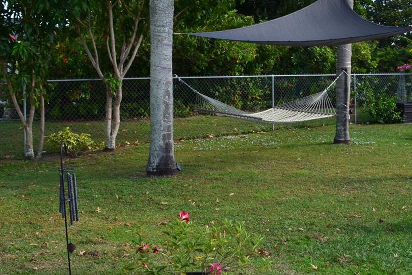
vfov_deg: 25.5
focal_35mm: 53
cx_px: 305
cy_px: 121
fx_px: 606
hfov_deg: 36.7
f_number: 10
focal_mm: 18
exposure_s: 1/200
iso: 400
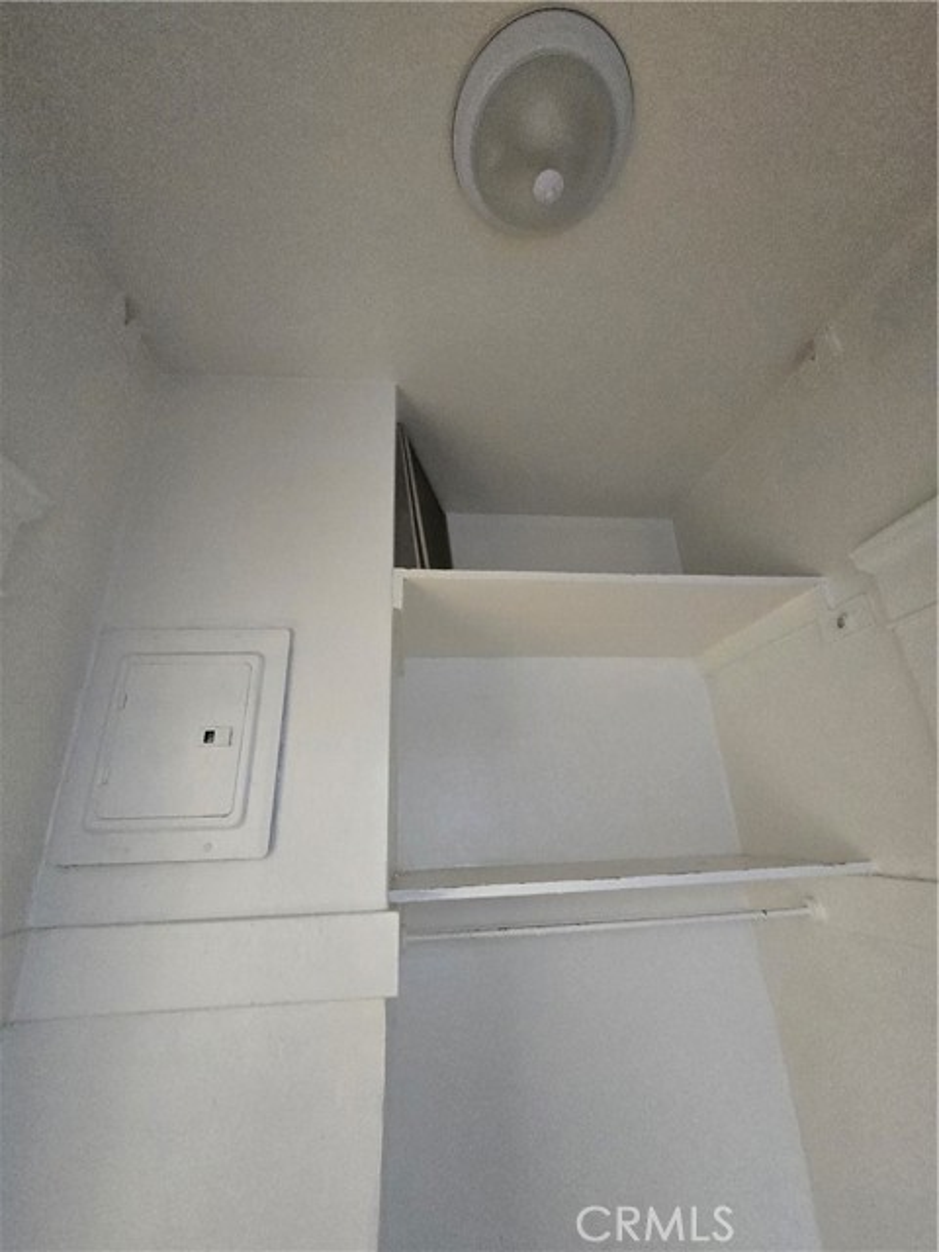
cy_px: 626
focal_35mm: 13
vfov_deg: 106.2
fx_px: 470
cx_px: 470
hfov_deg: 89.9
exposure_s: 1/60
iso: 1000
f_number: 2.2
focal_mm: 2.2
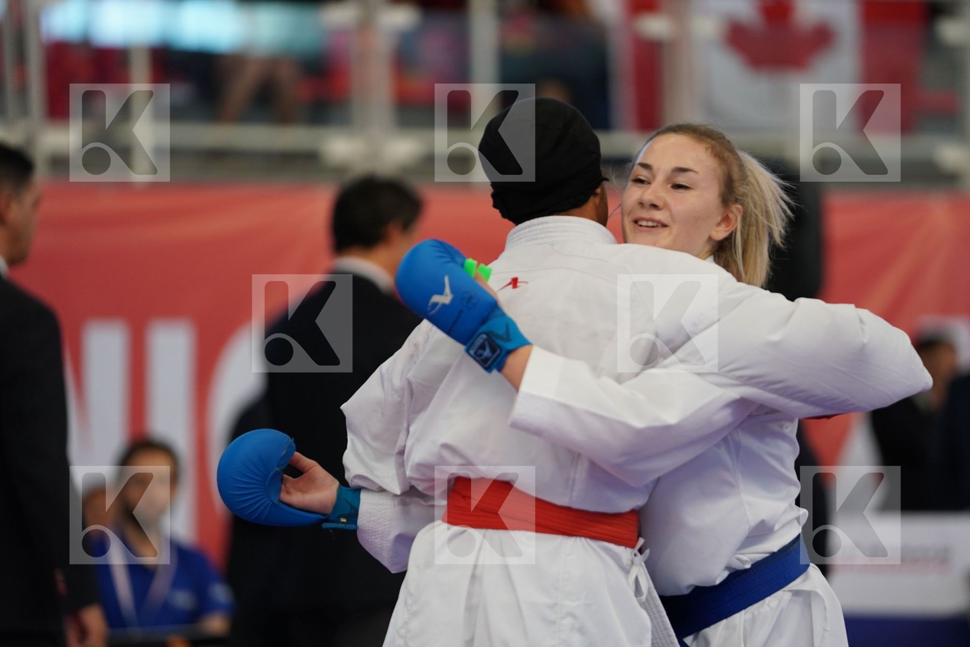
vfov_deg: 6.9
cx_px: 485
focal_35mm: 200
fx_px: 5388
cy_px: 324
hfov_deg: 10.3
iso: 1250
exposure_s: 1/1000
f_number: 2.8
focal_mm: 200
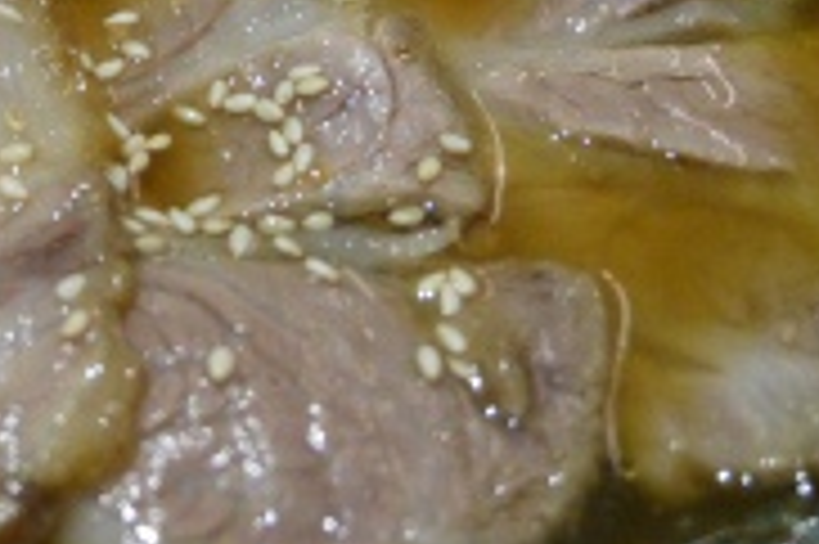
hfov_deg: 17.0
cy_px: -94
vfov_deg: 11.4
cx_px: -4
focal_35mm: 118
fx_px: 2682
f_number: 4.7
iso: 1600
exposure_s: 1/60
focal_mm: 23
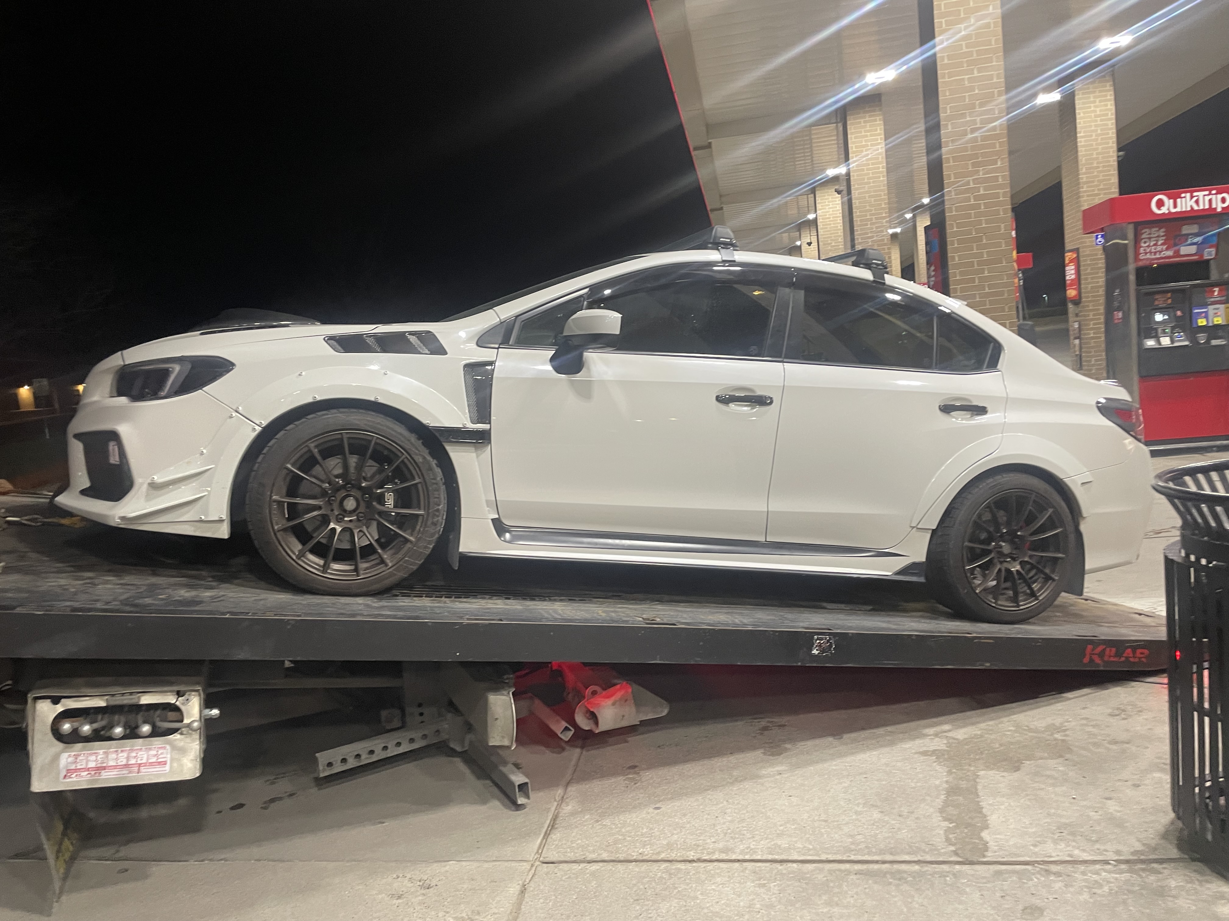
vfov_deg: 53.1
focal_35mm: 26
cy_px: 460
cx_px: 614
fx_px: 923
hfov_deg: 67.3
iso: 200
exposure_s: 1/60
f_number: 1.6
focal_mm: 4.2
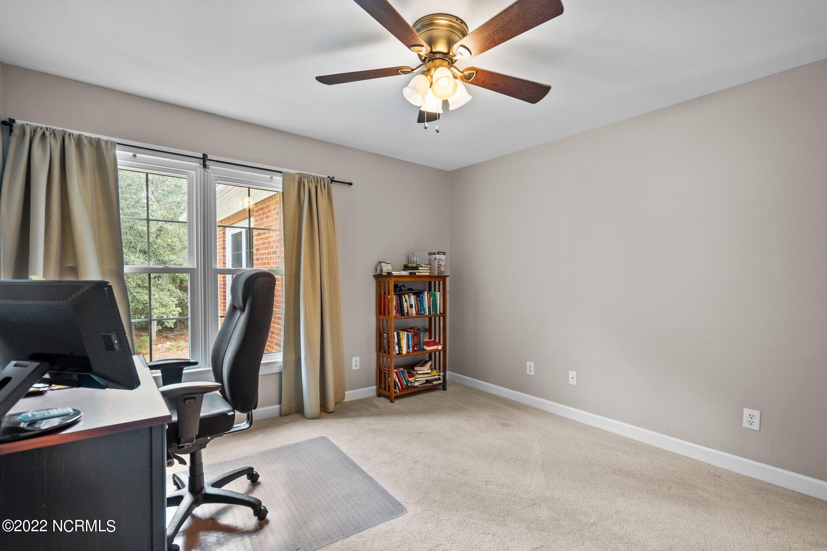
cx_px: 414
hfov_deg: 96.7
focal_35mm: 16
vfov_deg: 73.7
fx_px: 367
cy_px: 276
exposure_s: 1/1.67
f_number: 4
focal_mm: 16
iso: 200
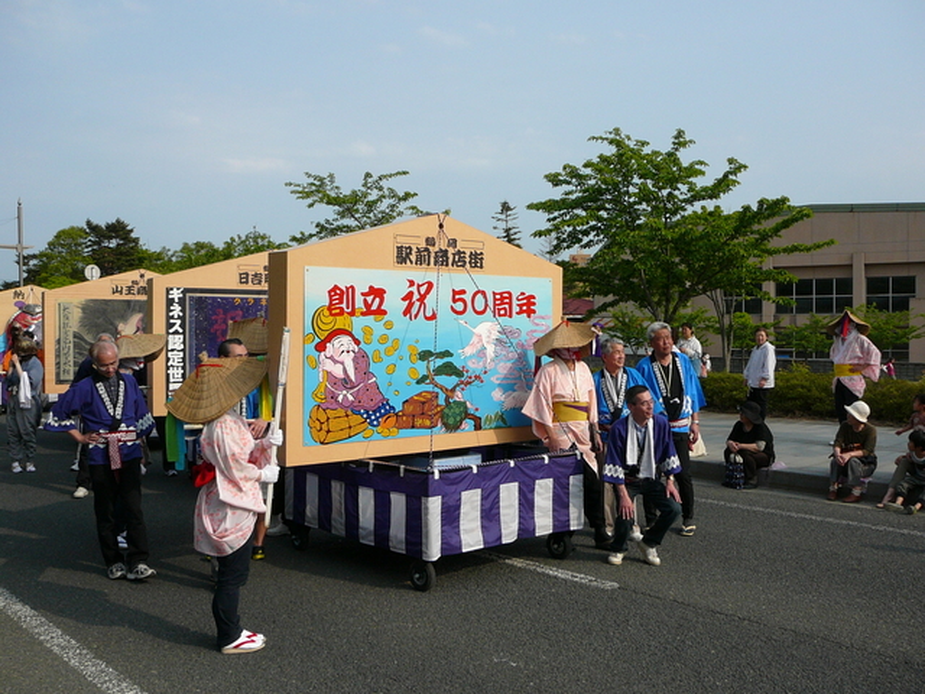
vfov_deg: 40.7
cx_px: 462
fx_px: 935
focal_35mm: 35
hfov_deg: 52.6
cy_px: 347
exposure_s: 1/640
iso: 80
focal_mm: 5.2
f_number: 5
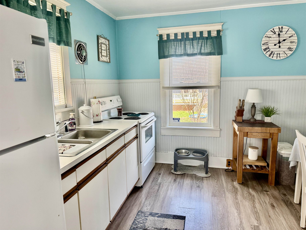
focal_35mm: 24
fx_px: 212
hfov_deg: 71.6
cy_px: 115
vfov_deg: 56.8
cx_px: 153
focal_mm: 6.76
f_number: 1.78
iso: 200
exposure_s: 1/121
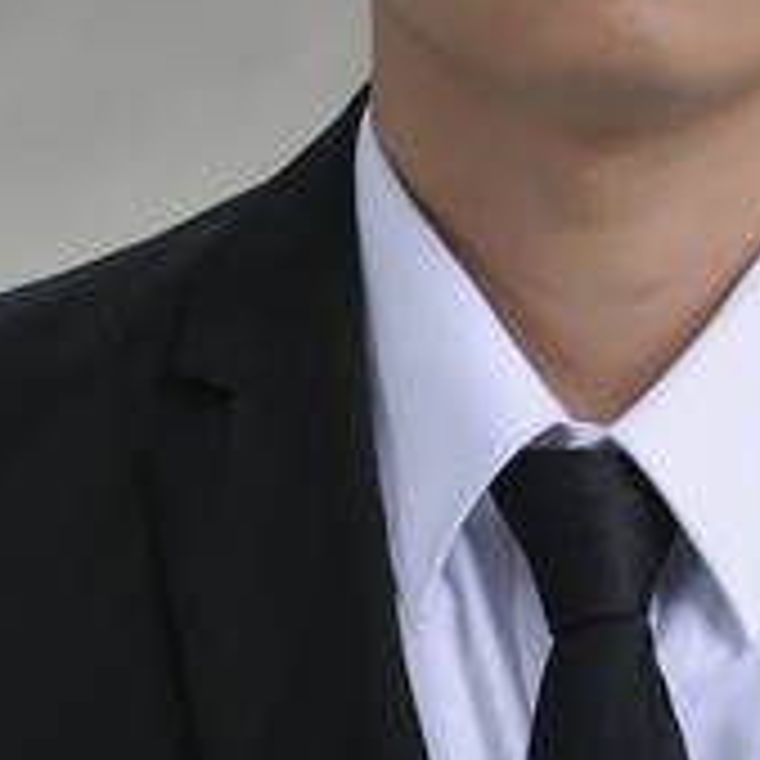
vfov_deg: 6.0
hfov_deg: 6.1
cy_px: -119
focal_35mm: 289
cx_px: 625
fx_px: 7182
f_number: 5.6
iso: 160
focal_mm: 85
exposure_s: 1/125
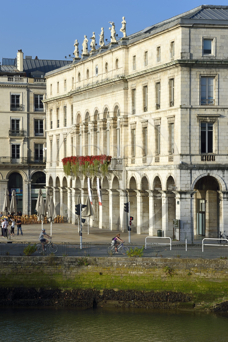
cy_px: 171
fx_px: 1103
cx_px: 114
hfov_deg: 11.8
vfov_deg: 17.6
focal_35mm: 116
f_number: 10
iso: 200
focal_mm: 116
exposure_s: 1/250
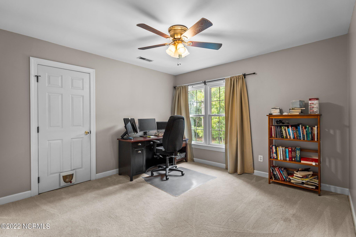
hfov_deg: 96.7
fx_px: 158
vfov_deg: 73.7
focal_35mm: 16
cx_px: 178
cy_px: 118
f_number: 4
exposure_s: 1/1.25
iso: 200
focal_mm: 16
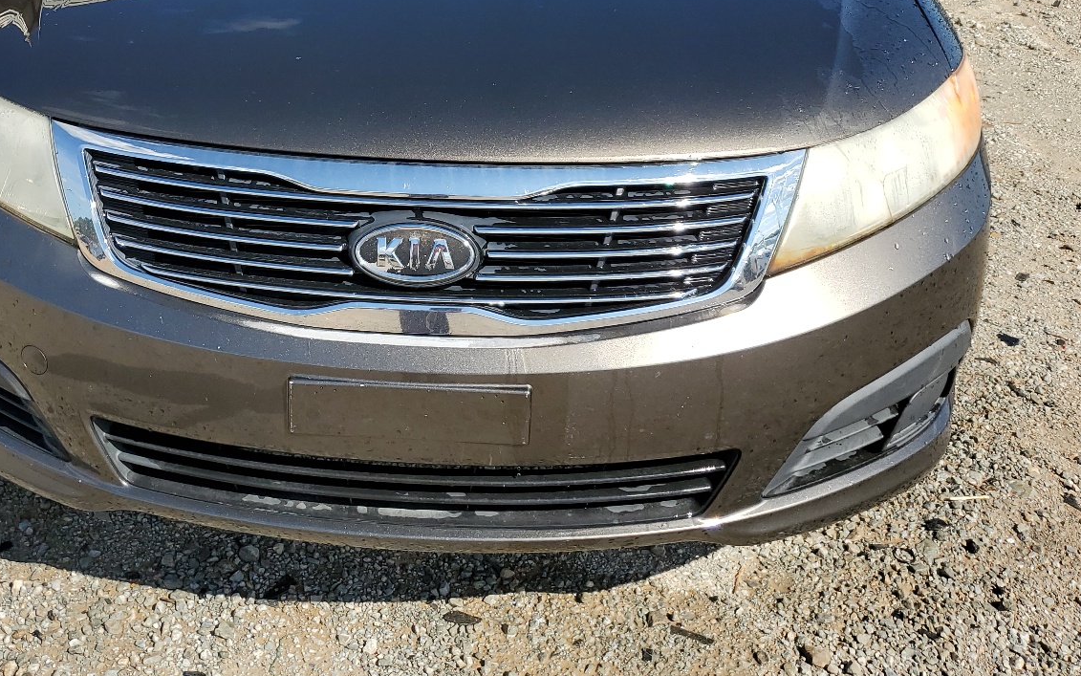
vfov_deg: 31.8
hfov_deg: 50.0
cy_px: 125
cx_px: 424
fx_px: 1149
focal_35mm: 39
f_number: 1.5
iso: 50
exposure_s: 1/3333
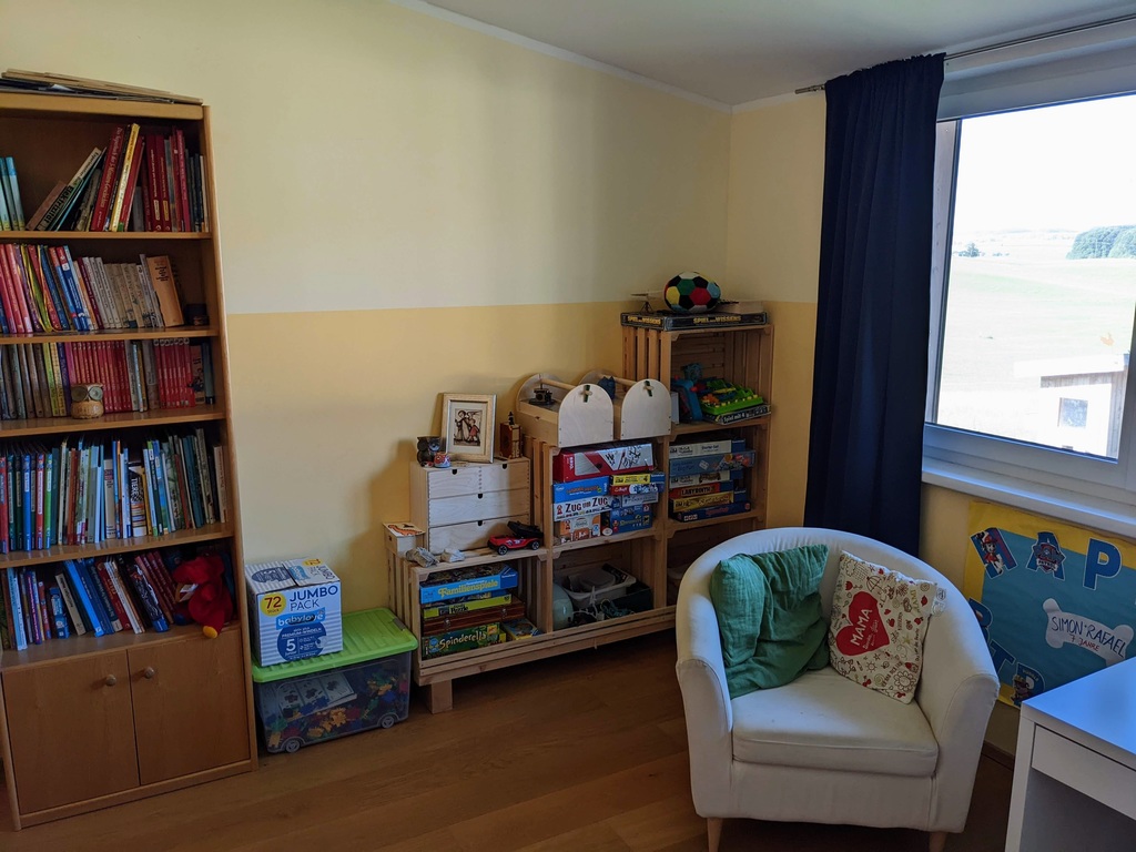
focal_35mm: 27
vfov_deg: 51.4
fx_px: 886
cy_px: 426
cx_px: 568
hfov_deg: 65.3
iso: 51
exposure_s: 1/99.9
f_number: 1.73
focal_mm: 4.38
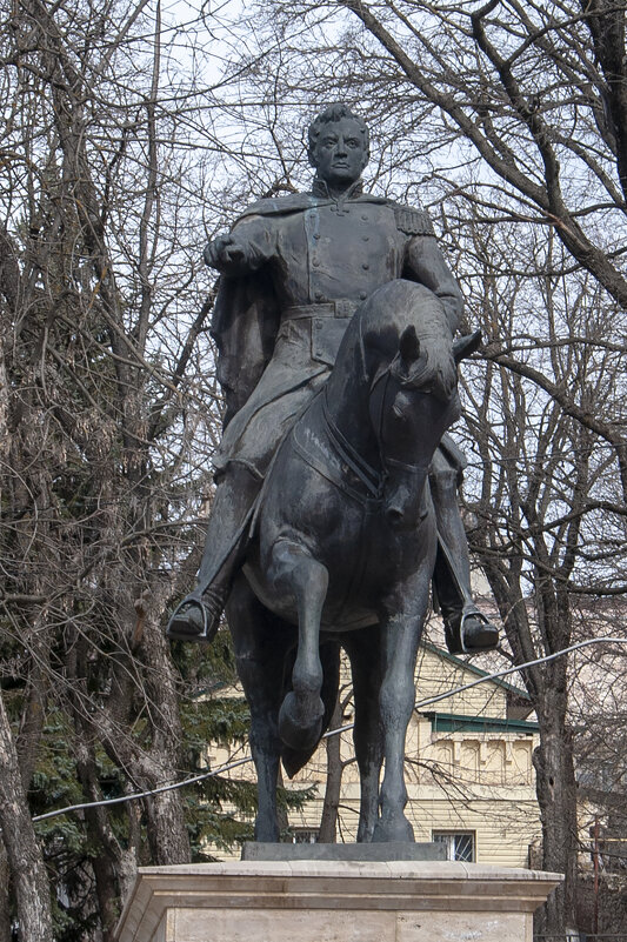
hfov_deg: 21.5
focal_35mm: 63
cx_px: 314
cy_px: 471
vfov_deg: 31.9
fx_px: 1648
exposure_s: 1/320
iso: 250
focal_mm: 42
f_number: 10
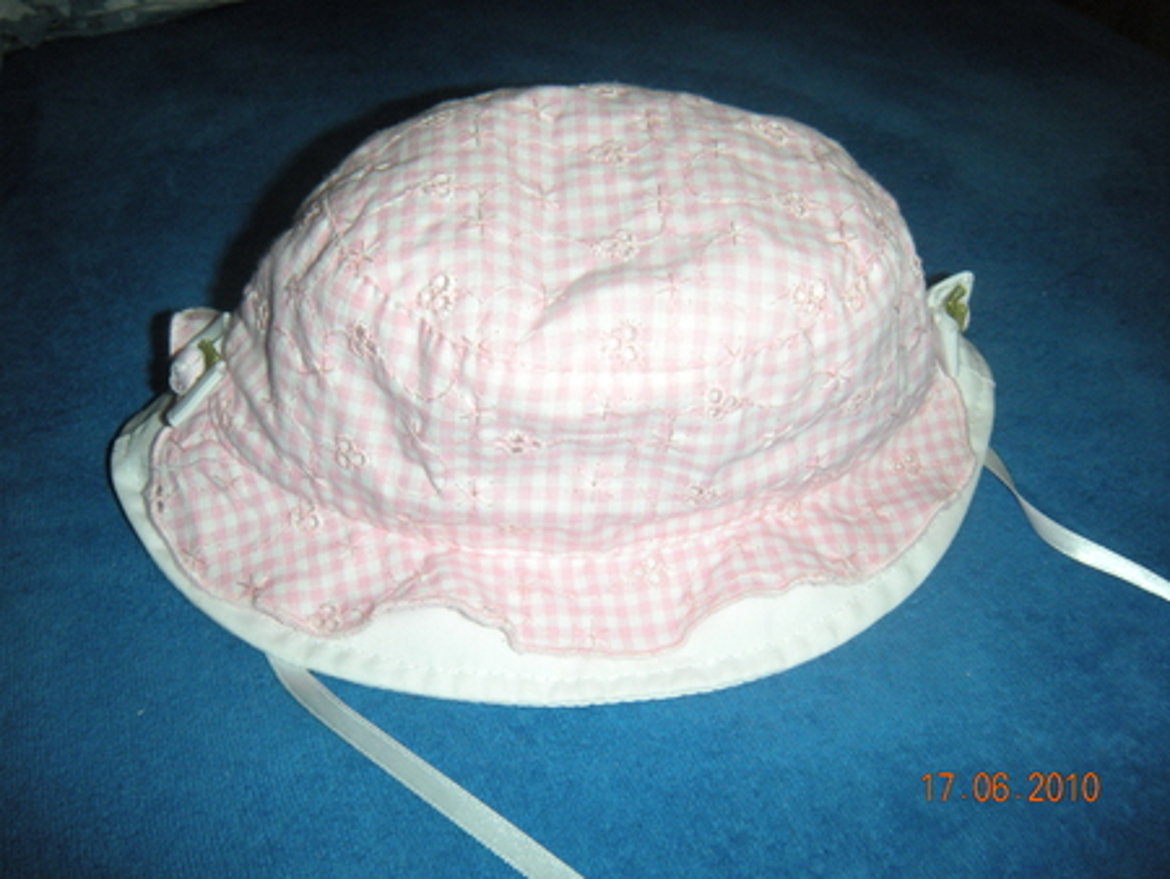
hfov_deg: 52.6
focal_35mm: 35
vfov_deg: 40.7
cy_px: 440
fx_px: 1184
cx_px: 585
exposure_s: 1/60
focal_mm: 5.9
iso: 200
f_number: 3.8
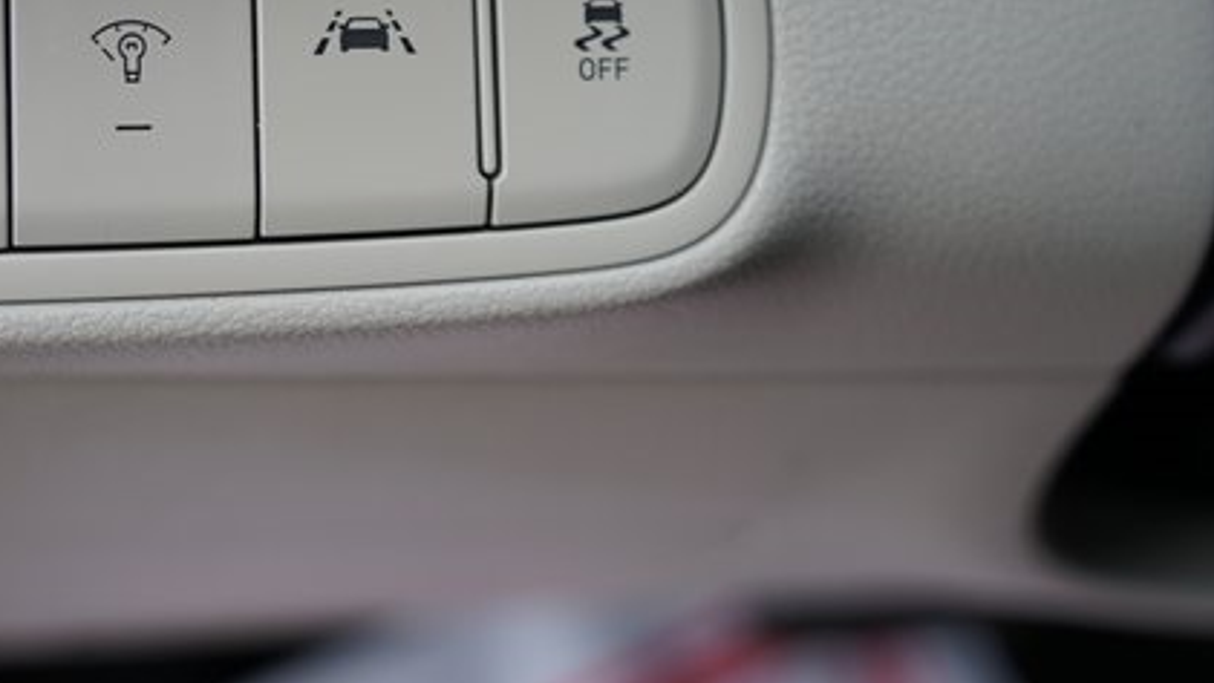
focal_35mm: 78
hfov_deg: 27.1
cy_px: 73
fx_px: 2511
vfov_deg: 15.3
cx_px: 441
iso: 125
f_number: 4
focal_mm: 49
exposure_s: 1/60
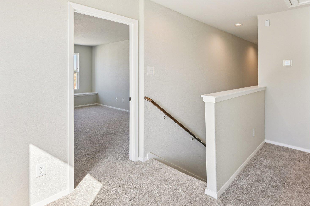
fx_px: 181
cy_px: 72
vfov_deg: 58.4
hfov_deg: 80.6
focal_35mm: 21
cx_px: 179
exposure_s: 1/45
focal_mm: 15
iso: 100
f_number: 6.7
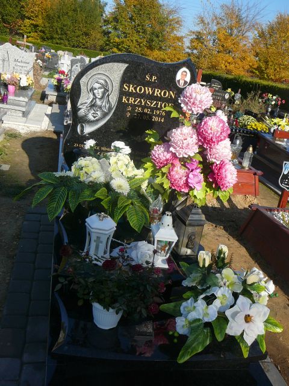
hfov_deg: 40.7
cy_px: 193
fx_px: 390
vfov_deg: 52.6
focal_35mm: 35
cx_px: 144
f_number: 5
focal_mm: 5.2
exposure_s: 1/400
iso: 80
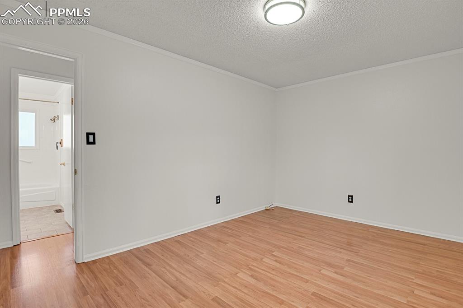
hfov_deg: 93.3
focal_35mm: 17
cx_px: 232
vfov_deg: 70.4
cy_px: 154
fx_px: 219
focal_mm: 17
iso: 11400
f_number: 8
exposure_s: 1/20
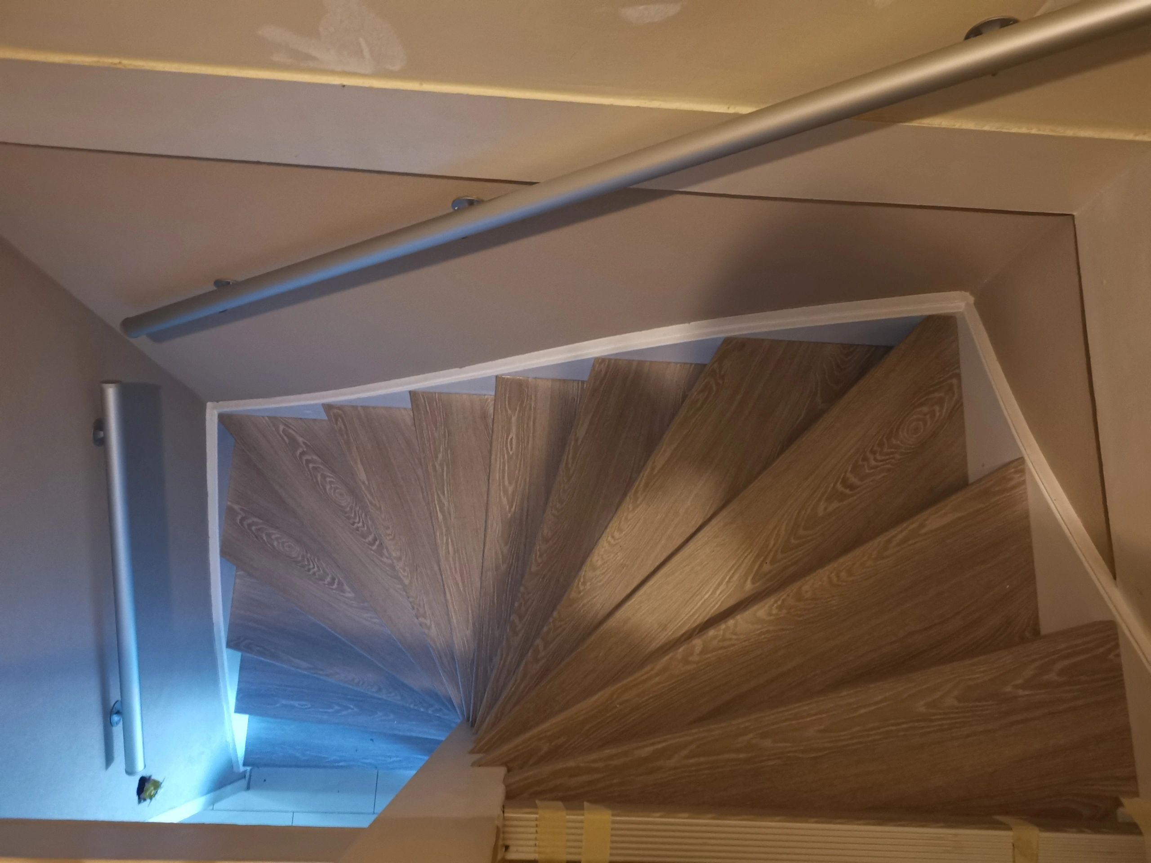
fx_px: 898
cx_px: 576
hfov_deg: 65.3
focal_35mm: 27
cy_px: 432
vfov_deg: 51.4
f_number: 1.8
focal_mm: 5.58
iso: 1250
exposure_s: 1/25
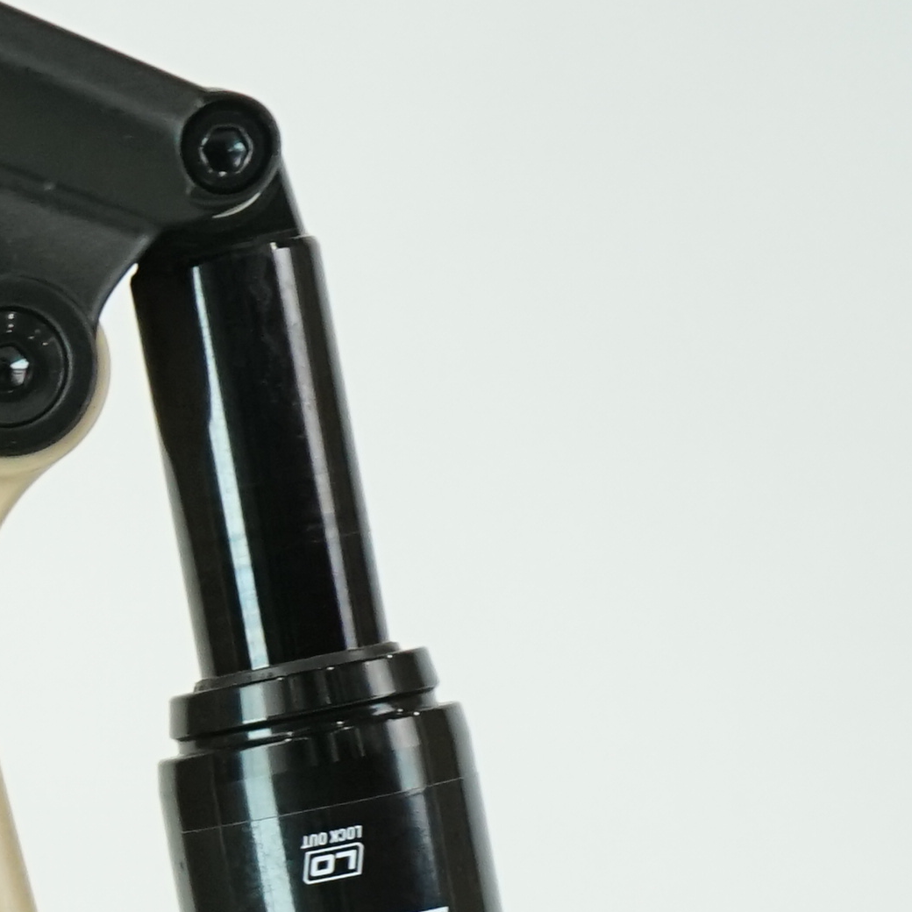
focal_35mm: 206
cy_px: 1673
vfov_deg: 8.2
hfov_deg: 8.1
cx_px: -939
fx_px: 6140
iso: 1600
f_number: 5.6
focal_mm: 42
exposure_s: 1/200
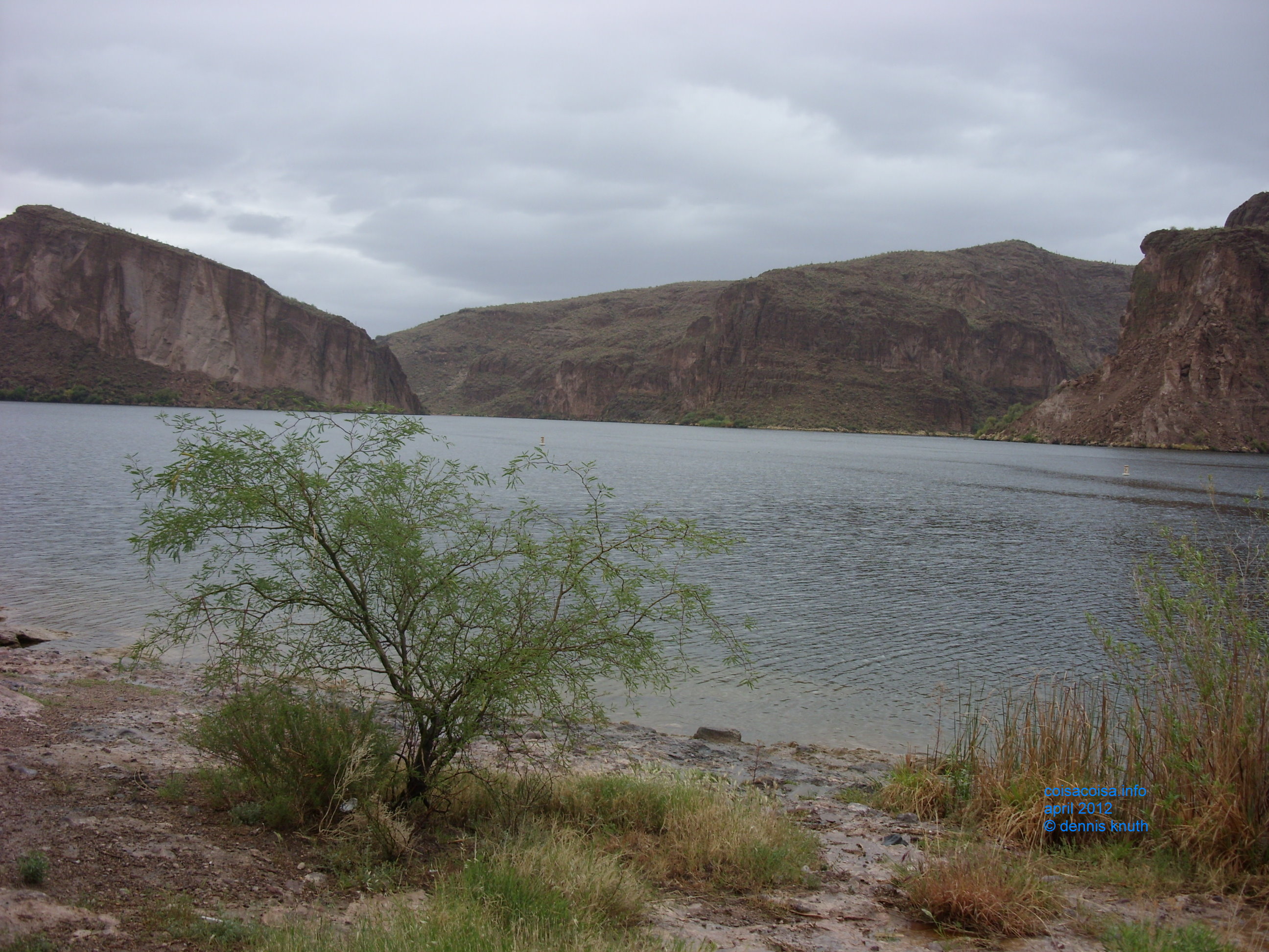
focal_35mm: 46
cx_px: 634
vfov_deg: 31.5
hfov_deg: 41.2
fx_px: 1686
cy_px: 476
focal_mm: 7.6
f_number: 2.9
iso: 50
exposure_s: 1/309
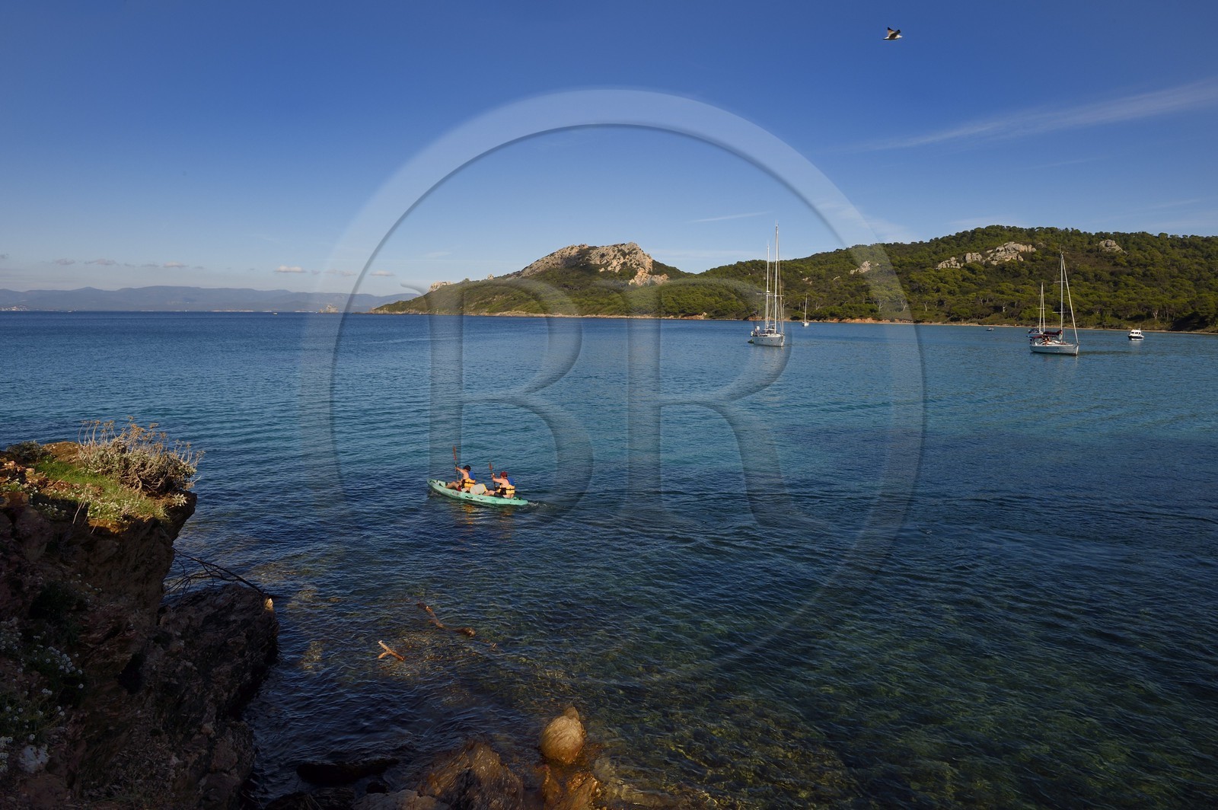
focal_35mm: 24
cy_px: 405
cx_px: 609
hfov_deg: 73.8
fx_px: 811
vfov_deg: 53.1
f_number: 16
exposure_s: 1/250
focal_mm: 24
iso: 200
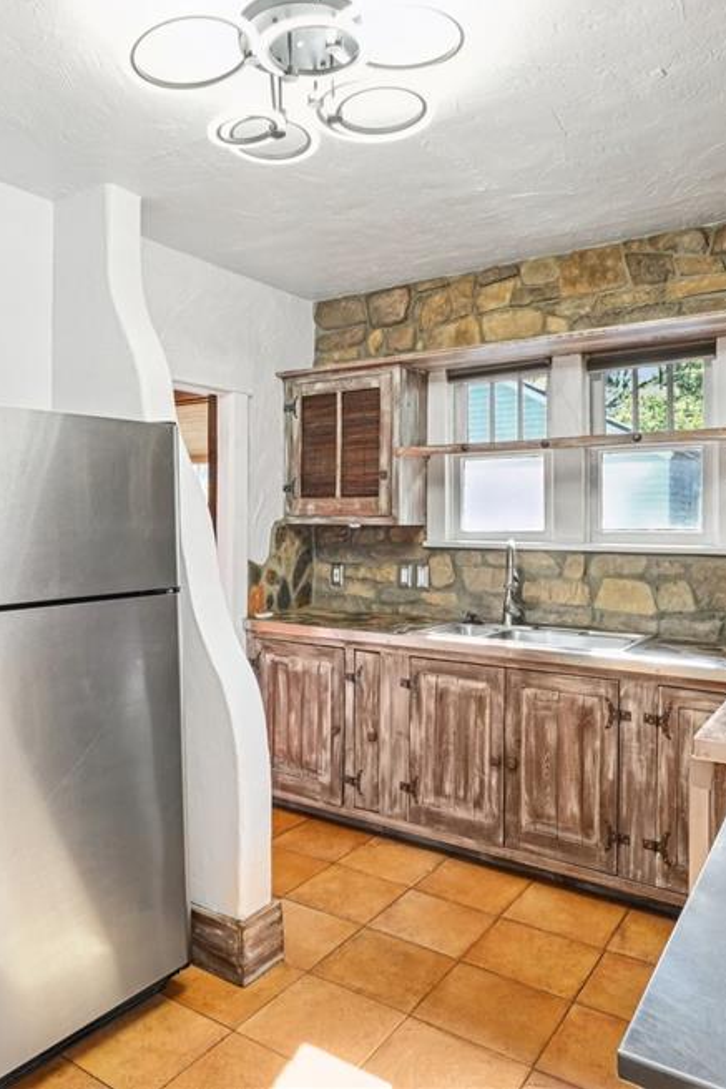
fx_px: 765
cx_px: 259
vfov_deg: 70.8
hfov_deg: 50.1
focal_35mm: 25
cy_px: 524
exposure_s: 1/2.5
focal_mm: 10.8
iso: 800
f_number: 8
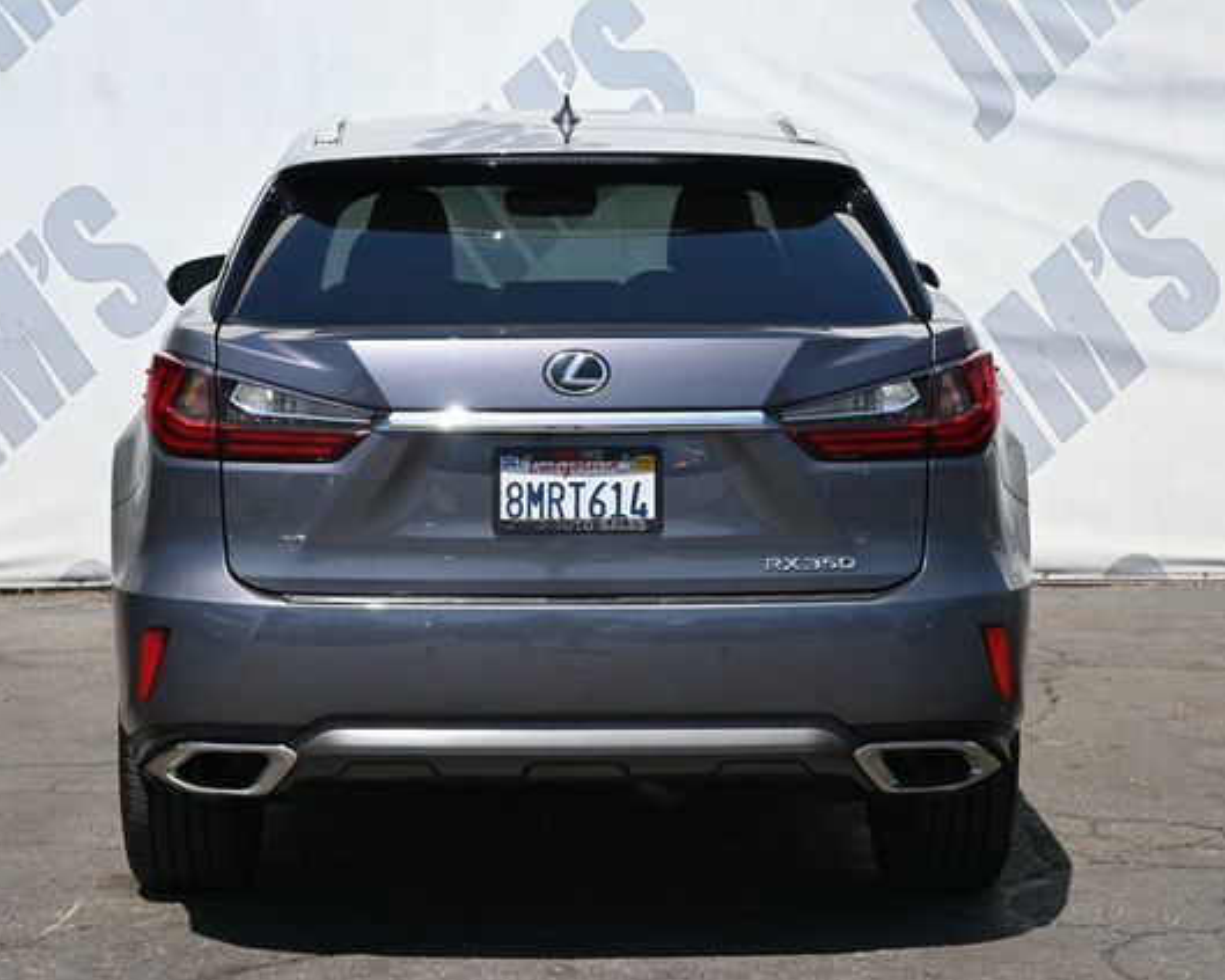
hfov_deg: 24.9
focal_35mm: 77
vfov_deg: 20.0
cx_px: 574
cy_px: 491
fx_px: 2775
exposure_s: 1/250
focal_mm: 45
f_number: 6
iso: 110
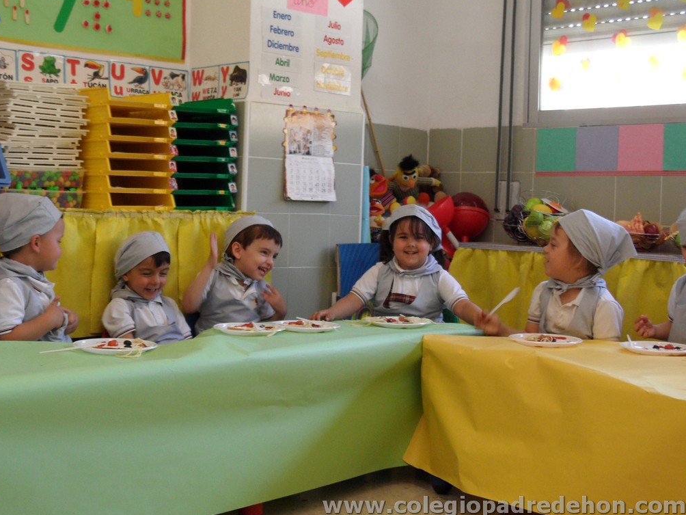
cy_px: 259
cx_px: 342
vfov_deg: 28.6
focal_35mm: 51
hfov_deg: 37.5
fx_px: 1011
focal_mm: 8.2
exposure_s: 1/45
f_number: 3.8
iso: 160
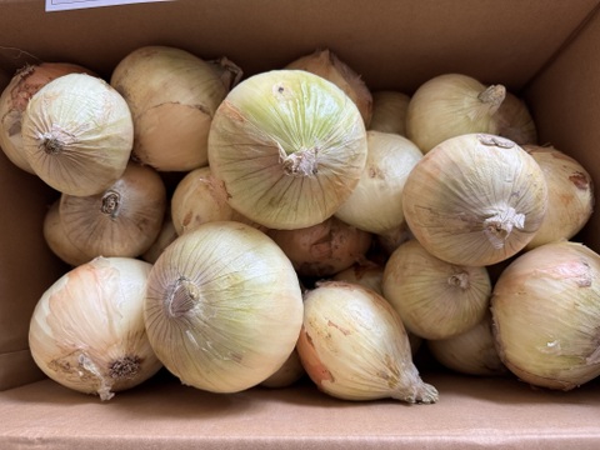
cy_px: 225
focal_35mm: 24
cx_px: 300
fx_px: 416
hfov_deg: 71.6
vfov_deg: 56.8
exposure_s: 1/121
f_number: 1.78
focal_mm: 6.76
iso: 160
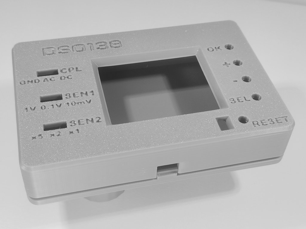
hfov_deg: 36.8
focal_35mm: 52
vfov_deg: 28.0
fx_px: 460
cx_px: 153
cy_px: 114
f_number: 1.8
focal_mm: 4.75
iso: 50
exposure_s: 1/120
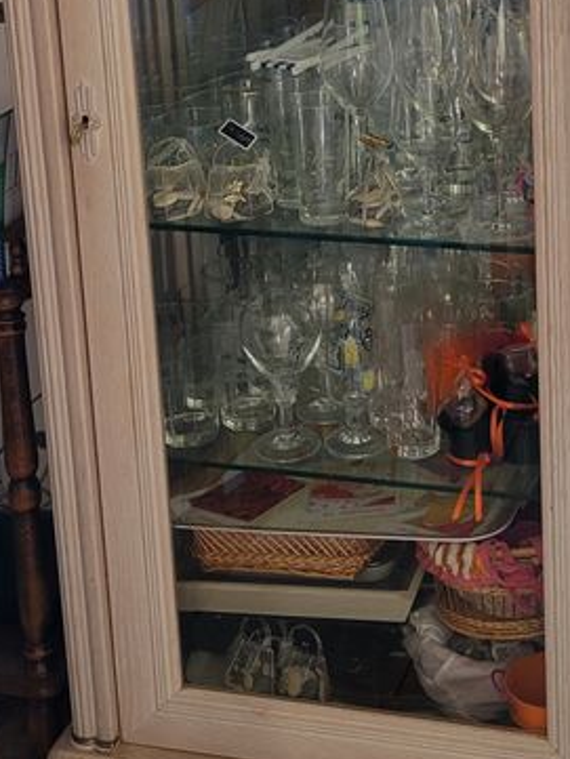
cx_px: 471
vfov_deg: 25.6
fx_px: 1580
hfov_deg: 20.2
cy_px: -6
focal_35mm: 72
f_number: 1.8
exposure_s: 1/120
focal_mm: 5.4
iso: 64
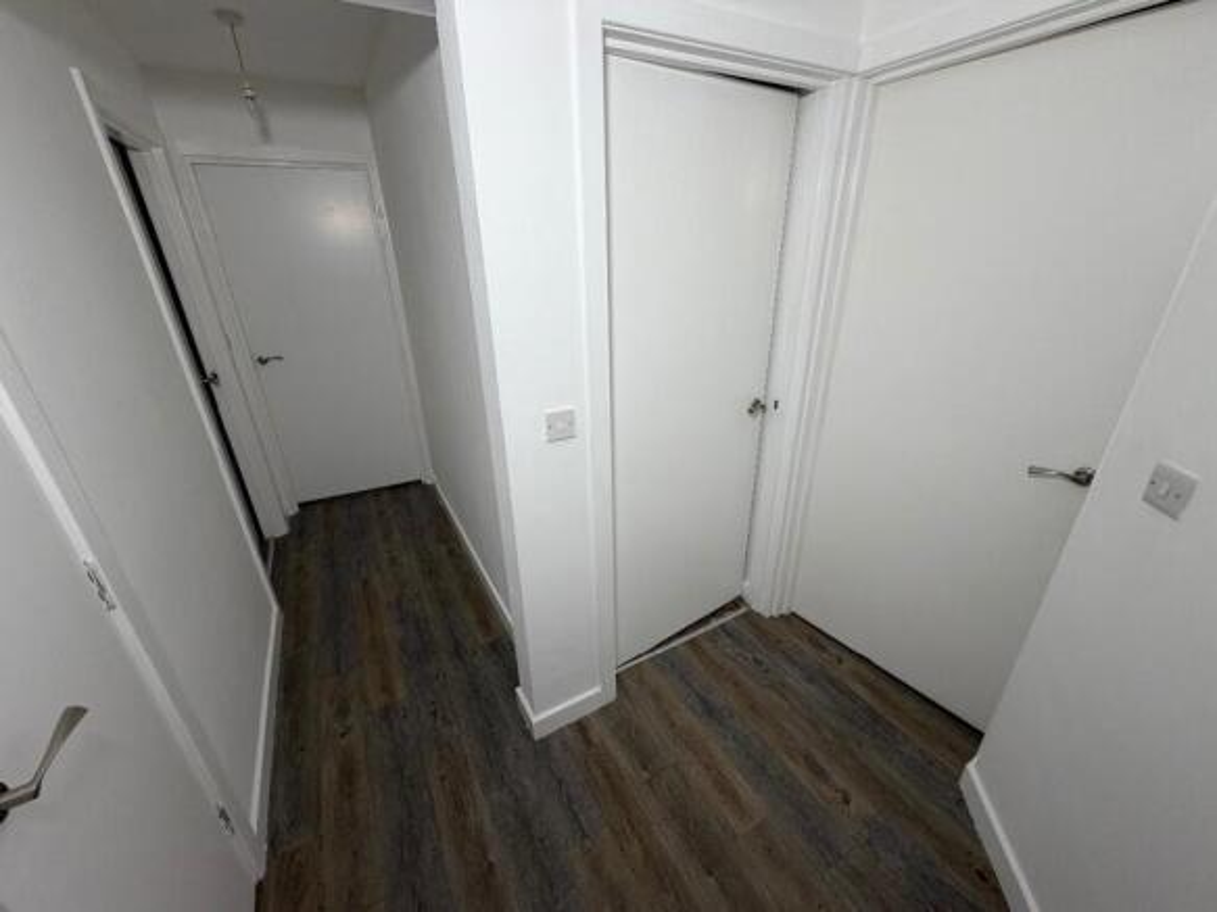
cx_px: 608
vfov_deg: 85.7
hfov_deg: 102.1
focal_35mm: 14
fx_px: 492
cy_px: 456
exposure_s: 1/121
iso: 64
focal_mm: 2.22
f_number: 2.2
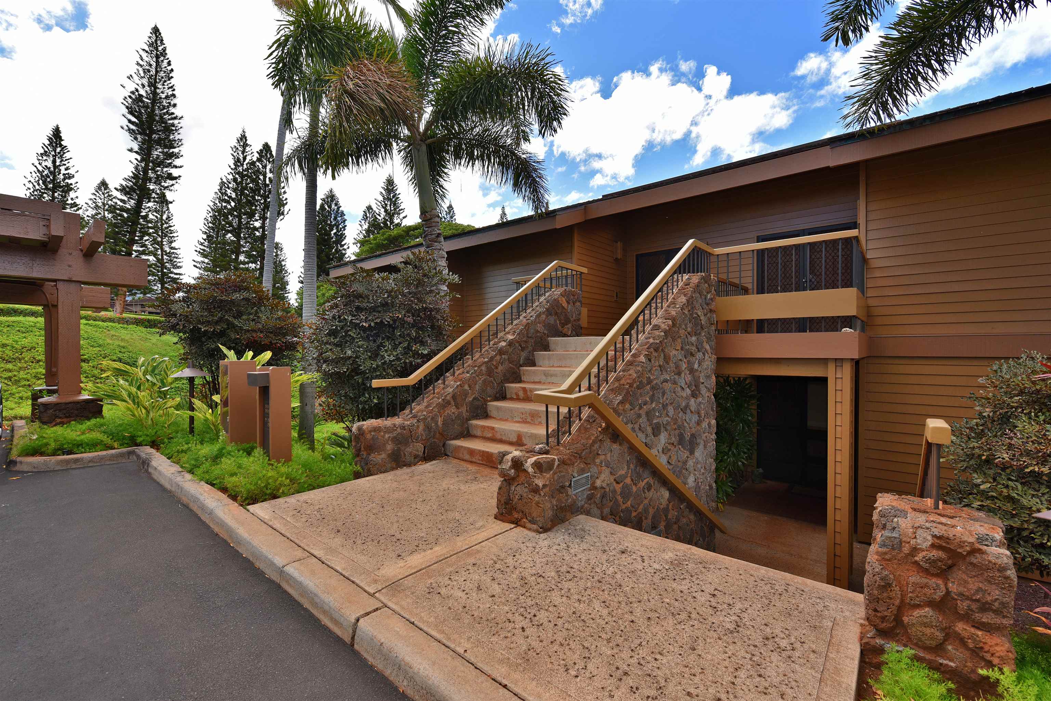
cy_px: 350
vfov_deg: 73.8
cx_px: 526
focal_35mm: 16
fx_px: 467
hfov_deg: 96.7
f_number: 7.1
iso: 100
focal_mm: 16
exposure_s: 1/200
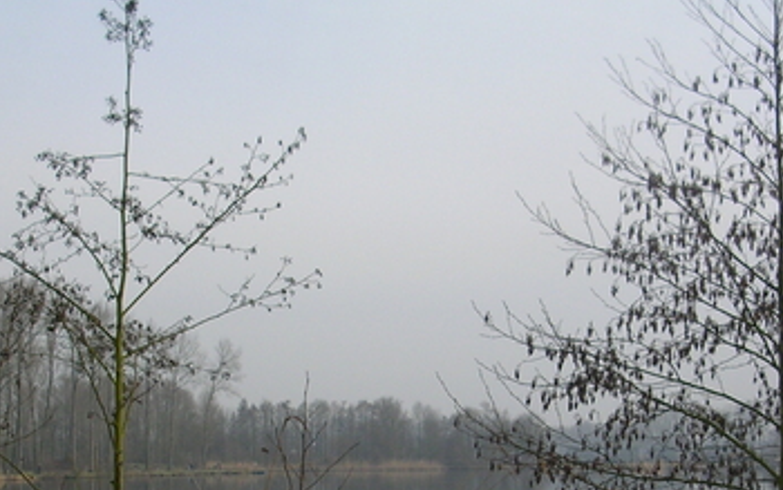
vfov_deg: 18.4
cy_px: 486
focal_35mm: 69
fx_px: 1473
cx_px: 407
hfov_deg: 29.8
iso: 50
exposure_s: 1/914
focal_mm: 5.8
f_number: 2.8
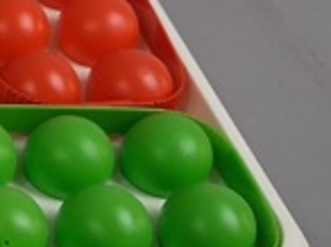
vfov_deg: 10.0
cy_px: 97
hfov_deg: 11.2
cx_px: -462
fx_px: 1413
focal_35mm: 148
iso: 400
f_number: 1.8
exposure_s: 1/100
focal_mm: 4
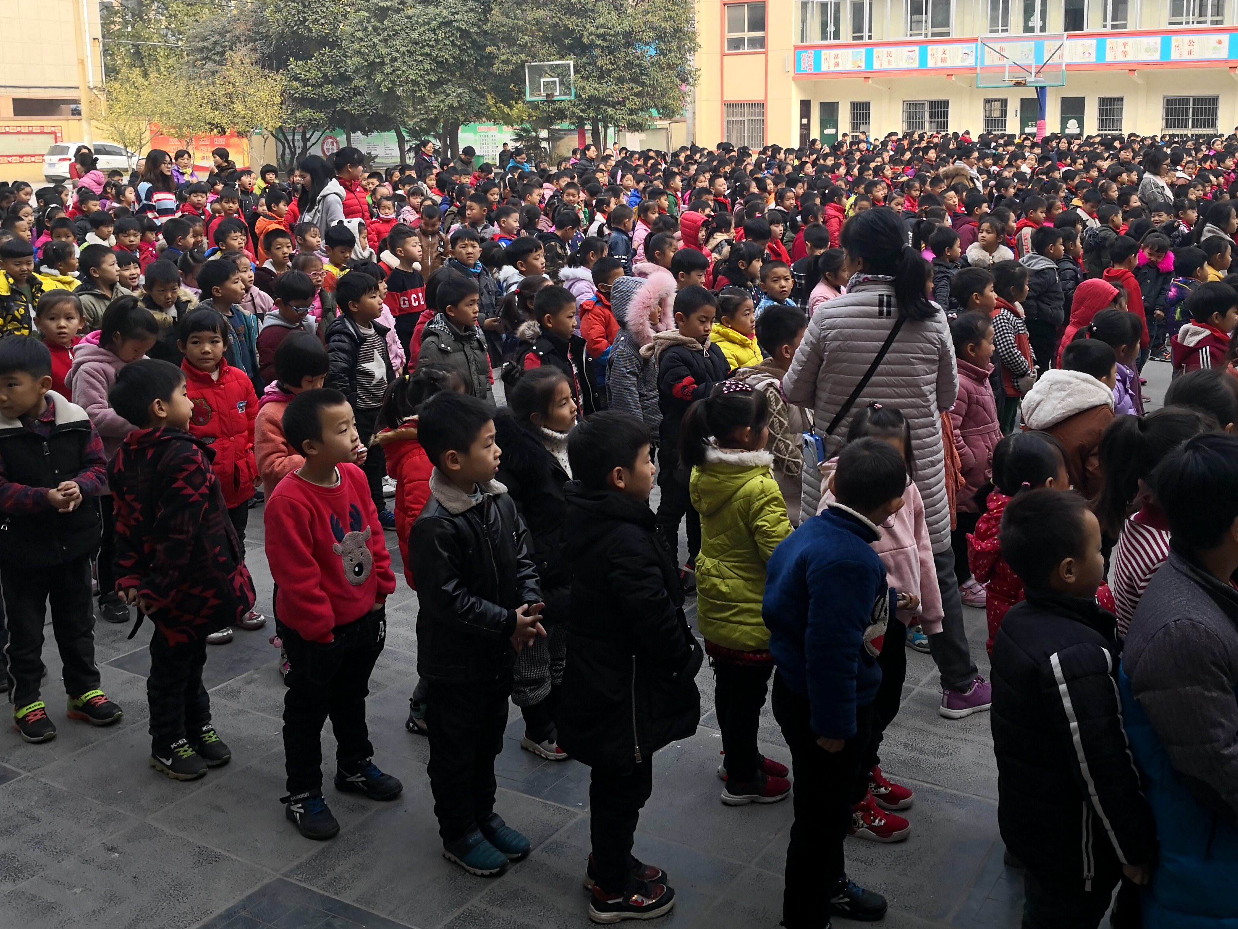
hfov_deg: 52.5
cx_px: 689
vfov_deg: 40.4
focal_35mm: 35
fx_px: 1252
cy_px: 341
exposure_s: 1/482
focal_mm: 3.95
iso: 50
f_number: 1.6
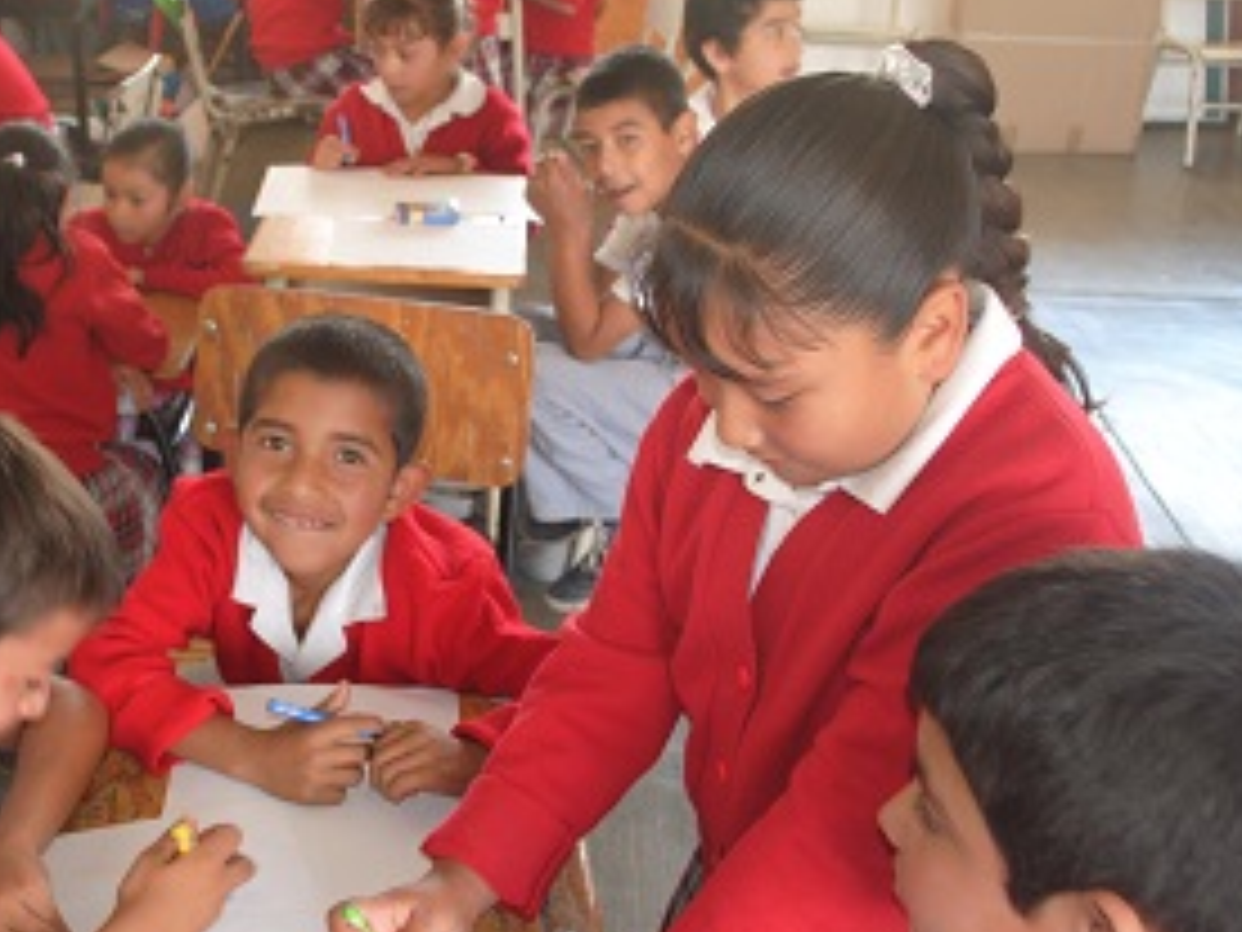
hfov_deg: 39.6
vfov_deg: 30.9
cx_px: 342
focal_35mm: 47
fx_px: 1686
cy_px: 419
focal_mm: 18
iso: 200
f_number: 3.5
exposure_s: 1/15
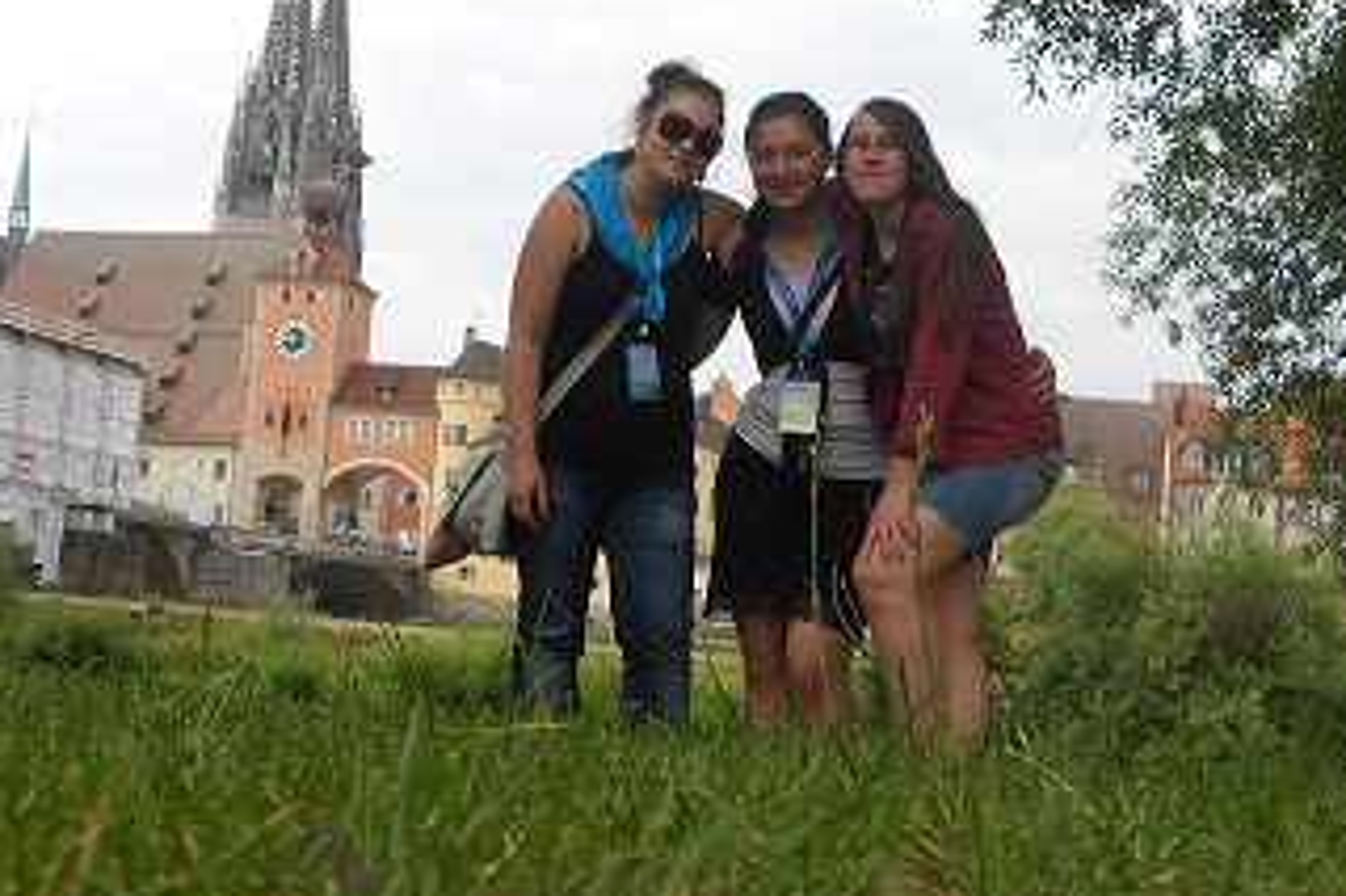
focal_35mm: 65
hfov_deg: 30.9
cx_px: 585
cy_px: 526
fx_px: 2429
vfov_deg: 20.9
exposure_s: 1/320
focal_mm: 9
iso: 80
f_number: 4.5
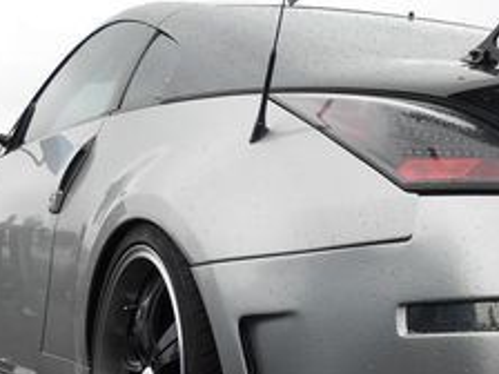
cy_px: 354
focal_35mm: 80
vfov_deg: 18.1
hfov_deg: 24.0
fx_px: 1153
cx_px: 412
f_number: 7.1
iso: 80
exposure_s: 1/60
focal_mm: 6
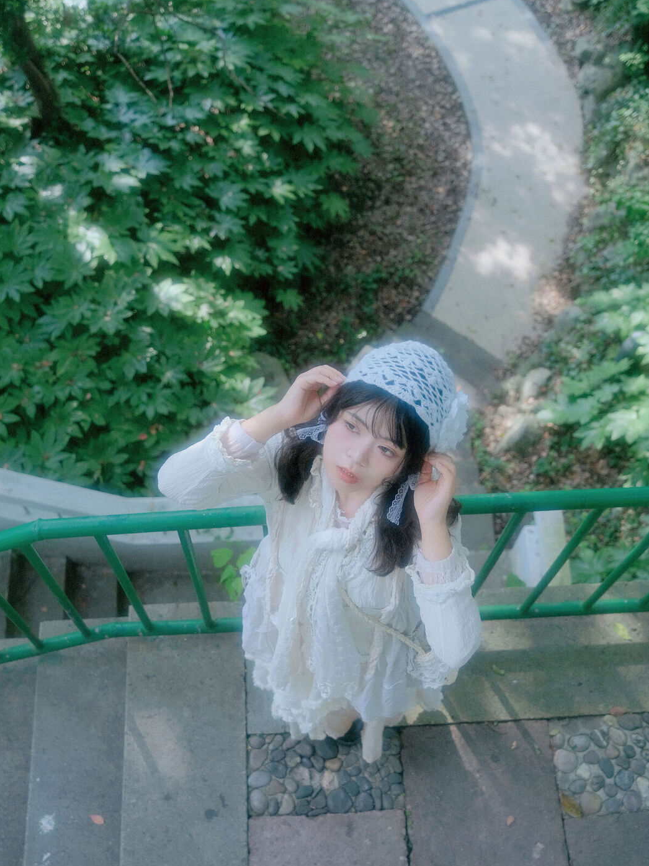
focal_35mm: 38
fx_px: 950
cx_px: 324
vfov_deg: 49.0
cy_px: 460
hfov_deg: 37.7
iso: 800
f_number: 2.8
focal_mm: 23.4
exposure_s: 1/500
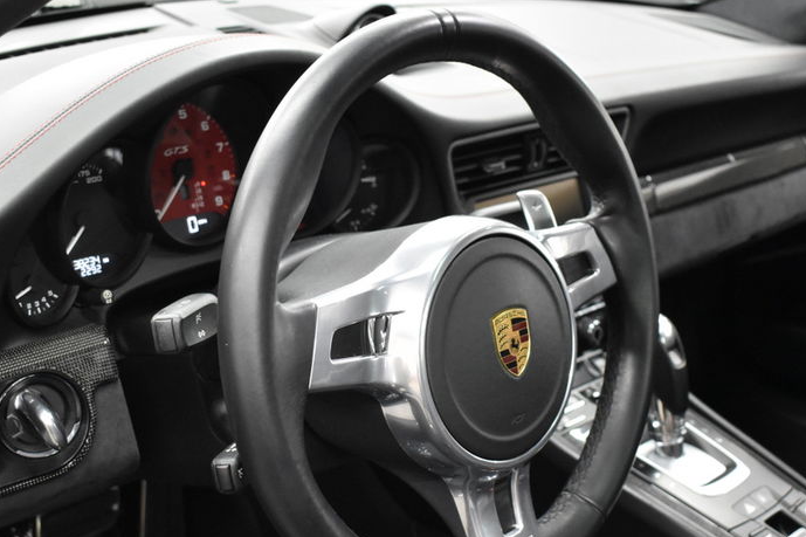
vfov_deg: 24.2
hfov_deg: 35.8
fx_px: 1248
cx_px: 407
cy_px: 323
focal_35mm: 56
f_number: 4
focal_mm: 25
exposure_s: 1/40
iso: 2800
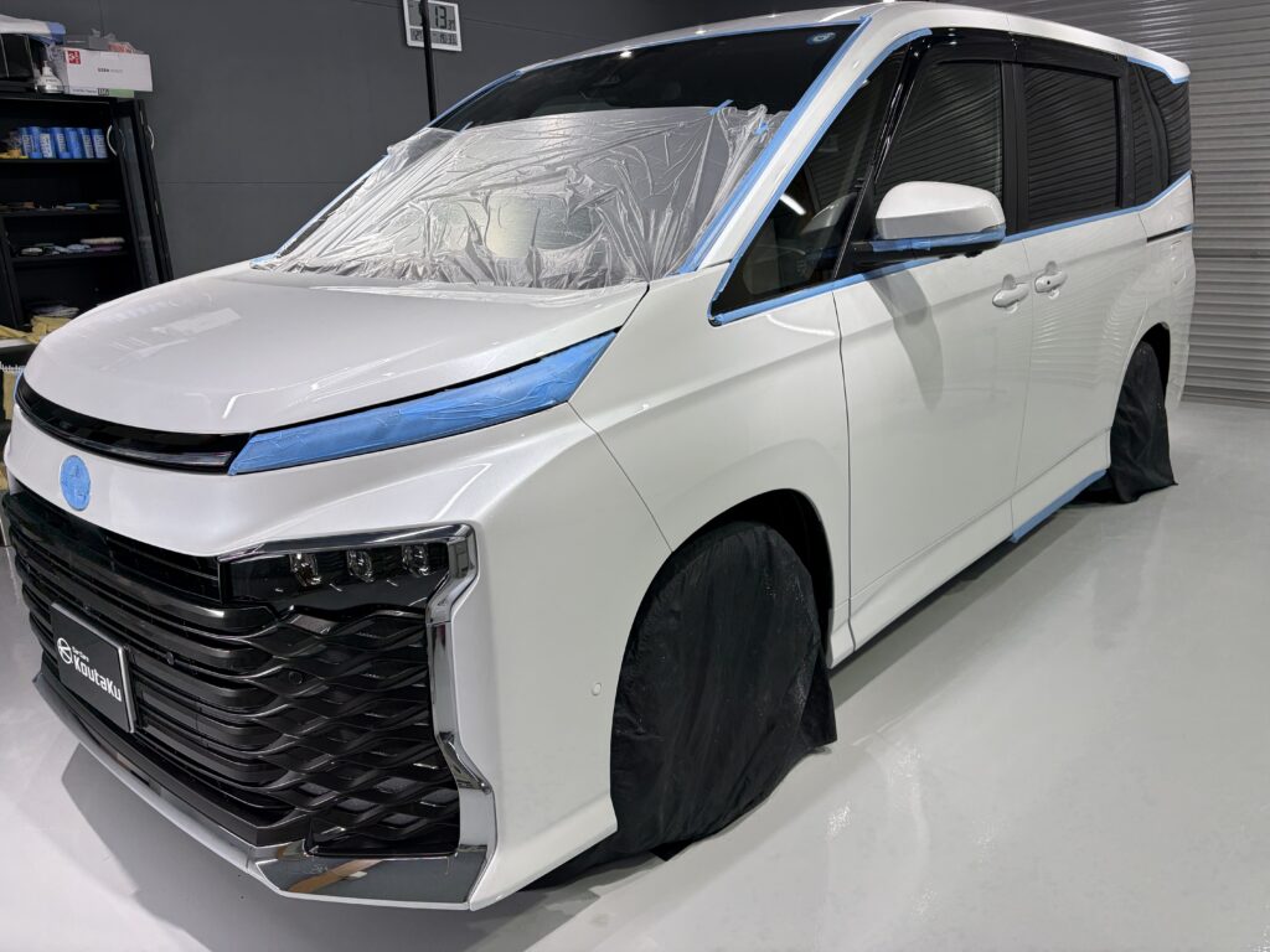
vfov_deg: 53.1
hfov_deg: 67.3
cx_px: 635
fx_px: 954
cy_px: 476
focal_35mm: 26
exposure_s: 1/155
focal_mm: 5.96
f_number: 1.6
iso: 32
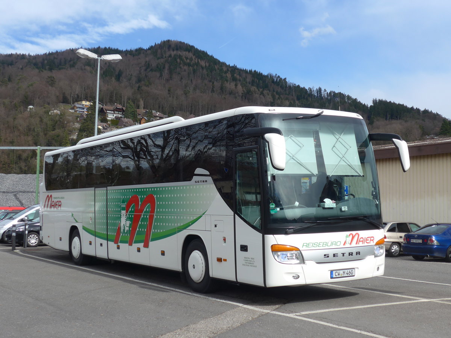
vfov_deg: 28.0
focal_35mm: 52
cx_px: 226
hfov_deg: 36.8
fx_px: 677
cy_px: 169
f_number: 3.3
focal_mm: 10.7
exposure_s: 1/1000
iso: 80
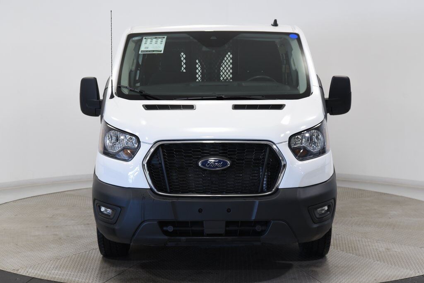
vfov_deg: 22.7
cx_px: 212
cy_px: 142
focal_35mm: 60
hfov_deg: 33.4
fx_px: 707
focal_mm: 60
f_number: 5
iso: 1600
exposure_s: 1/100
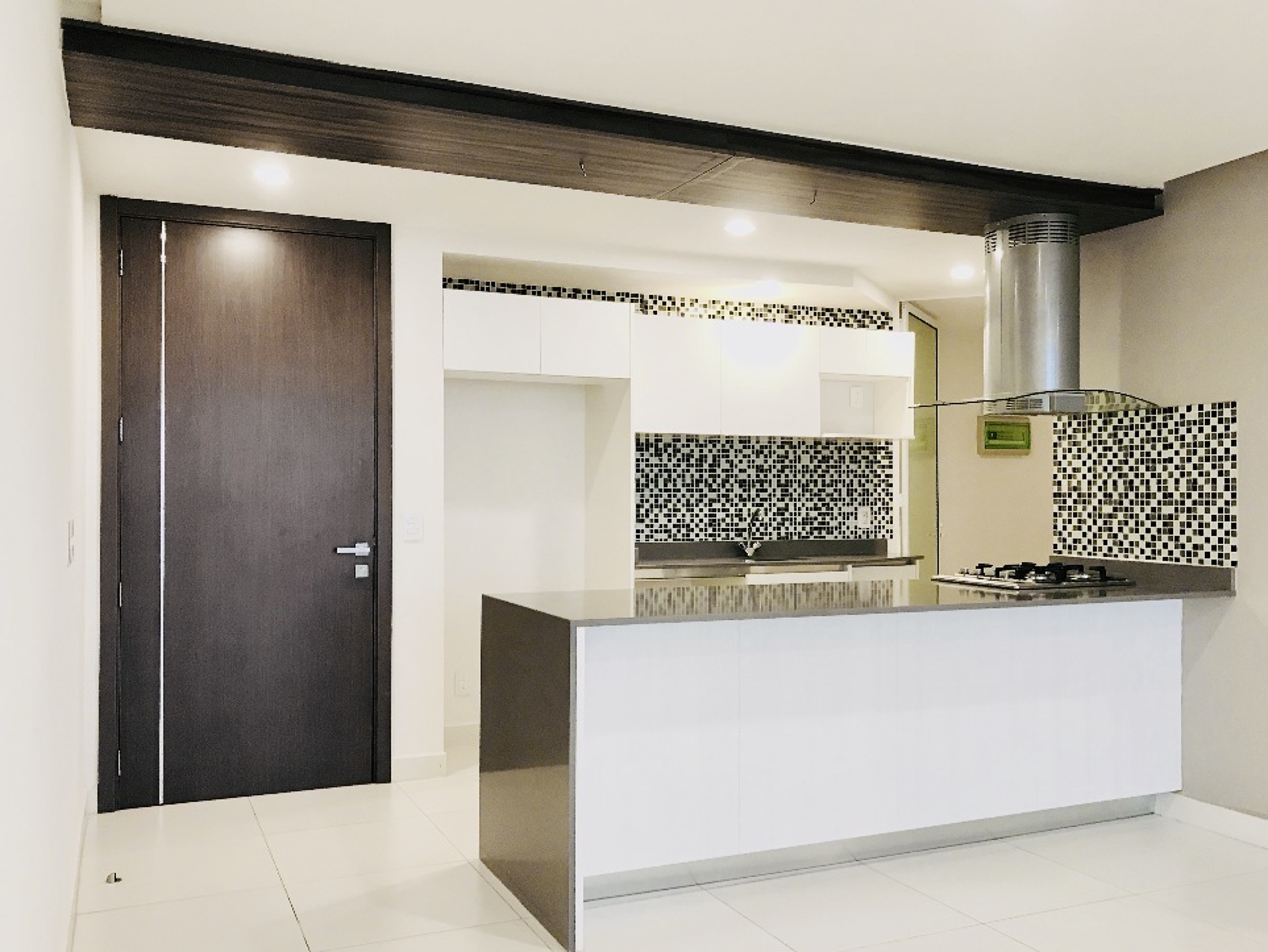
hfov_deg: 58.3
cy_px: 498
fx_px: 1136
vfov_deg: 45.5
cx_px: 656
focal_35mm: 31
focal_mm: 3.99
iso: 40
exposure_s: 1/30
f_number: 1.8
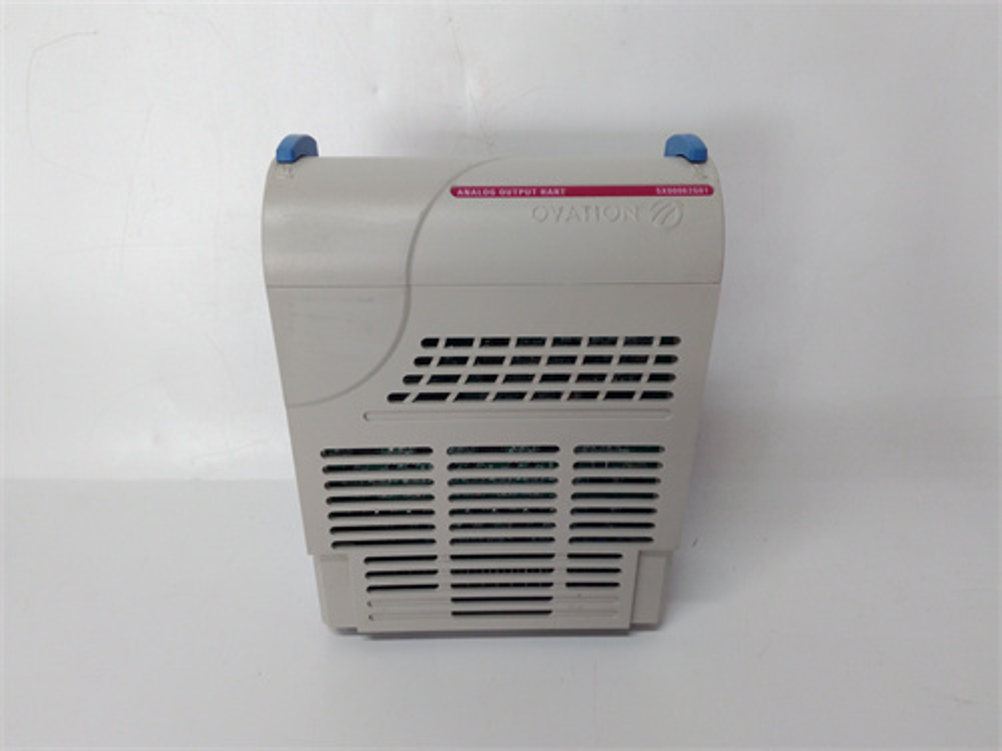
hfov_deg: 65.3
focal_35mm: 27
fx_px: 782
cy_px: 376
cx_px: 501
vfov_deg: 51.4
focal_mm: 3.79
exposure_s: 1/33
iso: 117
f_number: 2
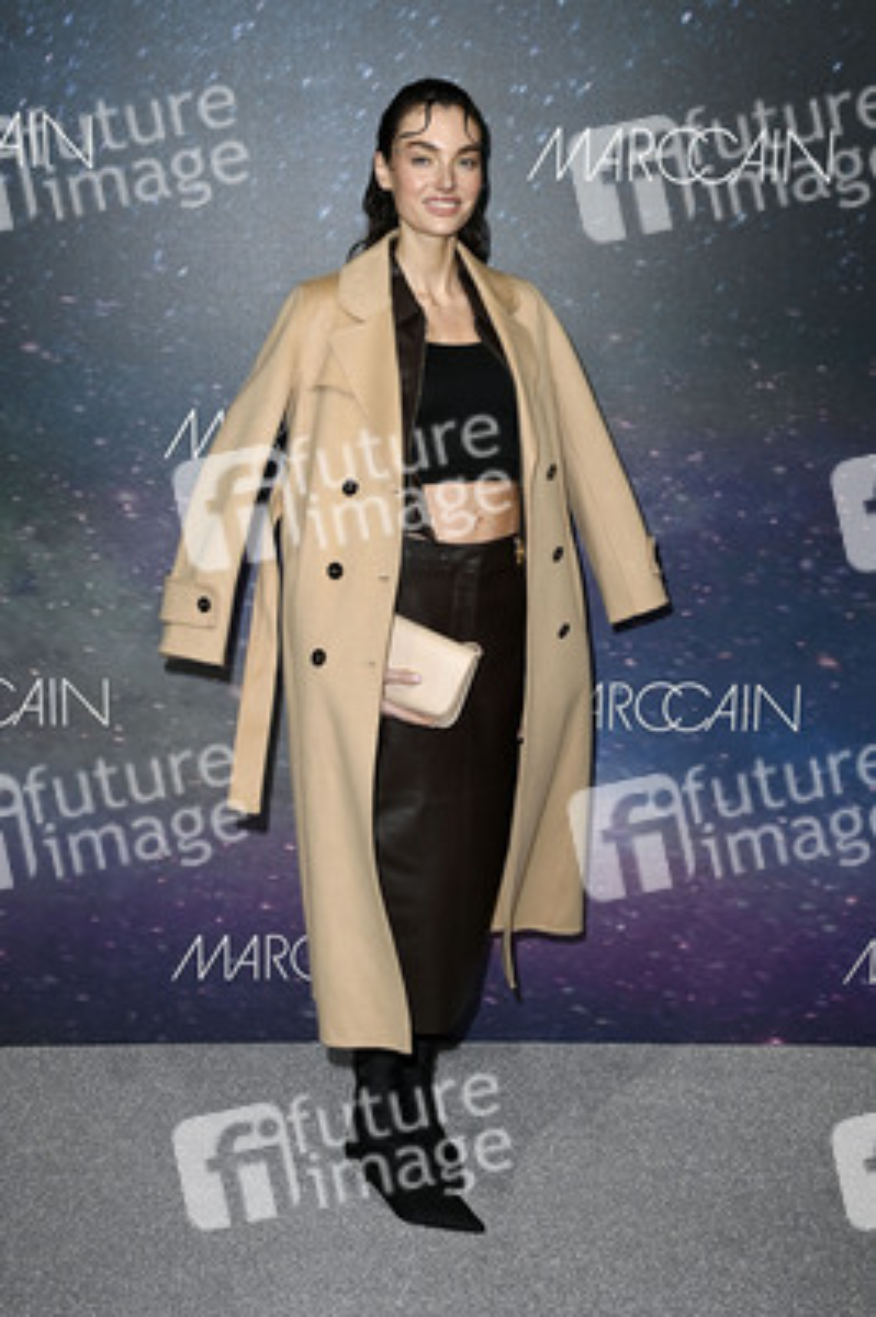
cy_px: 658
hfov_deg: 30.5
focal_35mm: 44
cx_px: 438
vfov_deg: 44.5
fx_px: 1609
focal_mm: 44
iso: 500
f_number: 6.3
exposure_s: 1/250
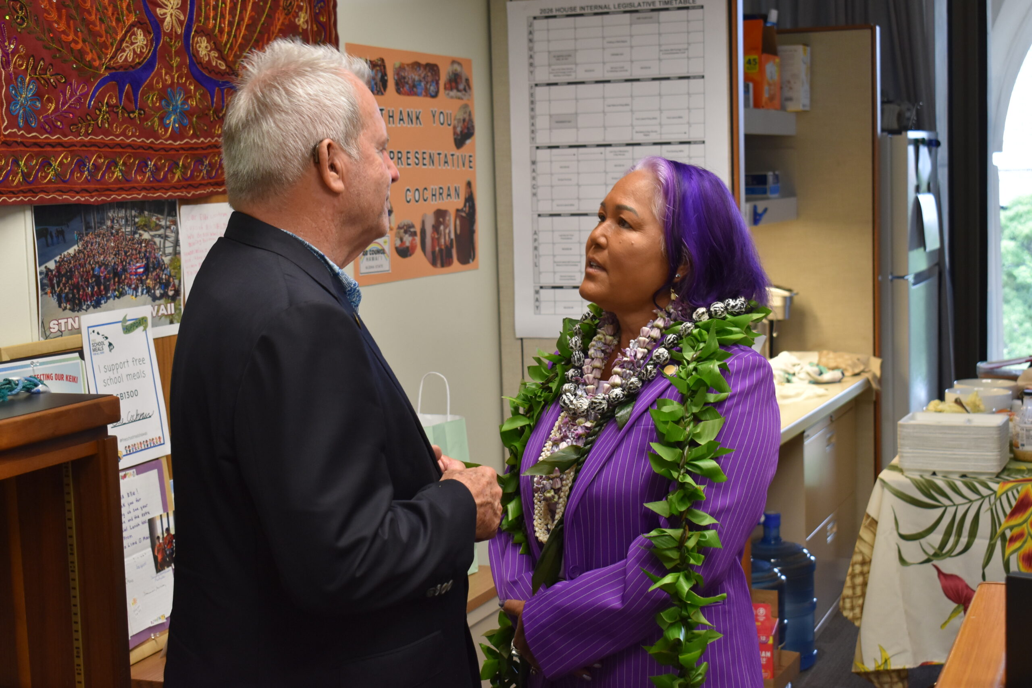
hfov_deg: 35.0
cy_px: 344
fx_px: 1634
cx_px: 516
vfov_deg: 23.8
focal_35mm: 57
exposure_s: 1/30
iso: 900
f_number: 4.8
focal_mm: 38
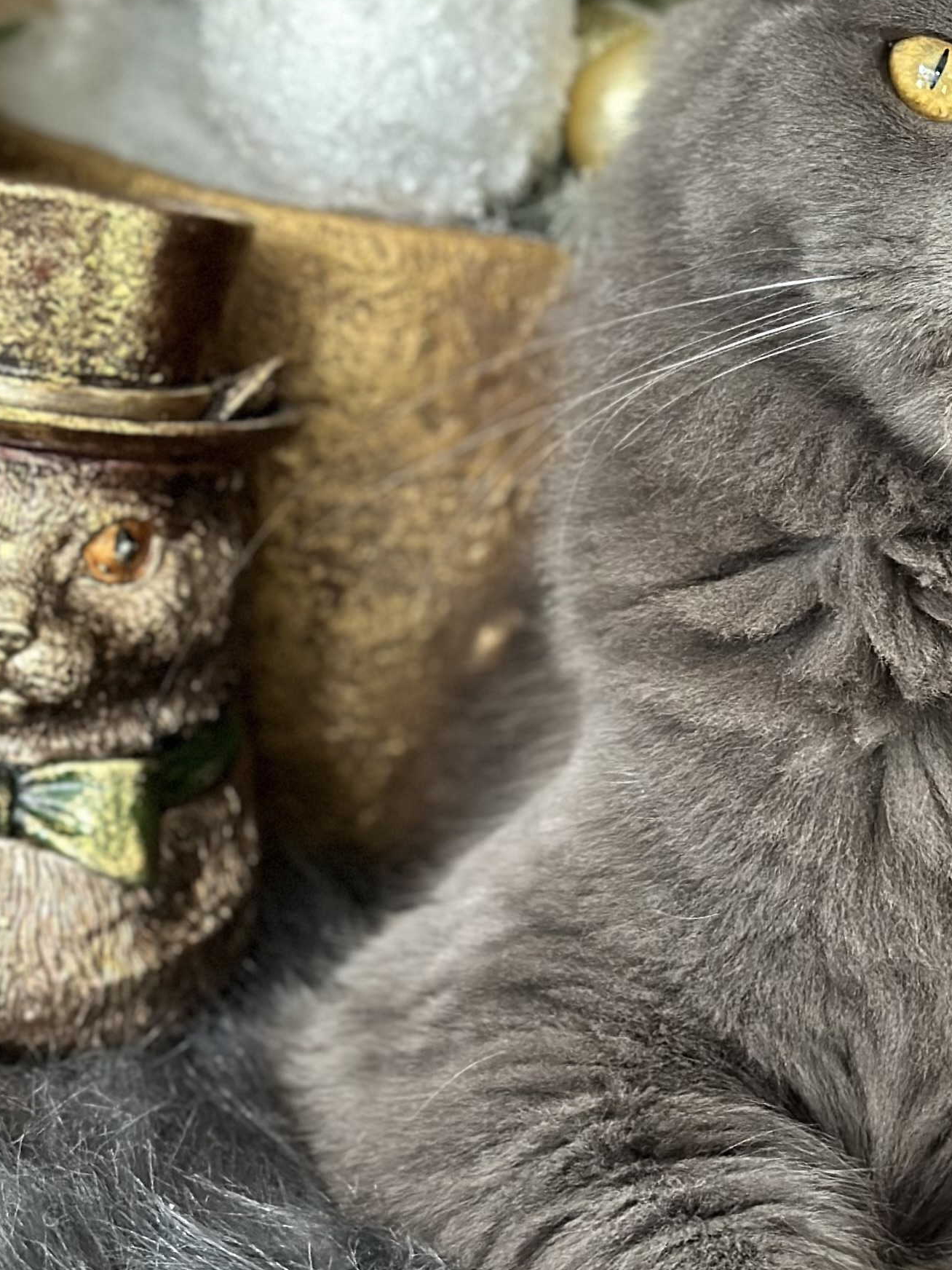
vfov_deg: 17.7
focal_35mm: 111
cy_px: 701
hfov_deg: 13.1
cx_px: 1049
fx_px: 4070
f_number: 1.78
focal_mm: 6.86
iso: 500
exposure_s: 1/40
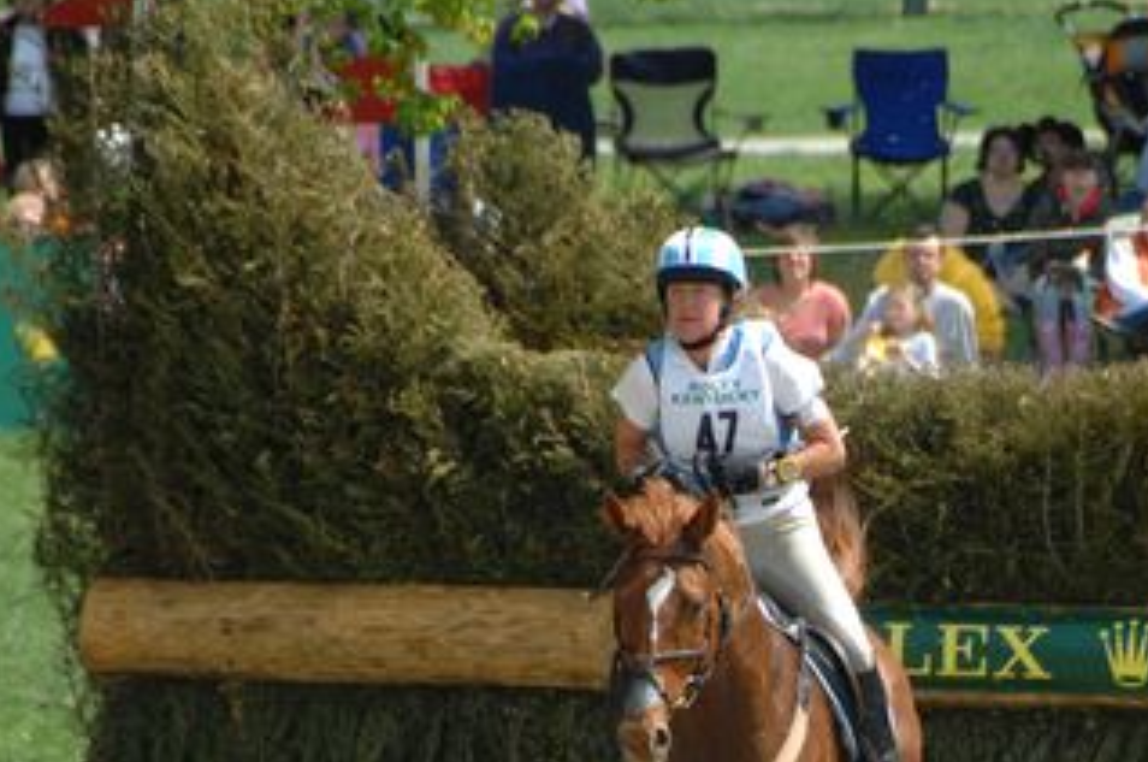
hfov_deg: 3.4
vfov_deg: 2.3
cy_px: 666
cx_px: 935
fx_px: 19200
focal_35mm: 603
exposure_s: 1/1000
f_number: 5.6
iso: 500
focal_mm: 200
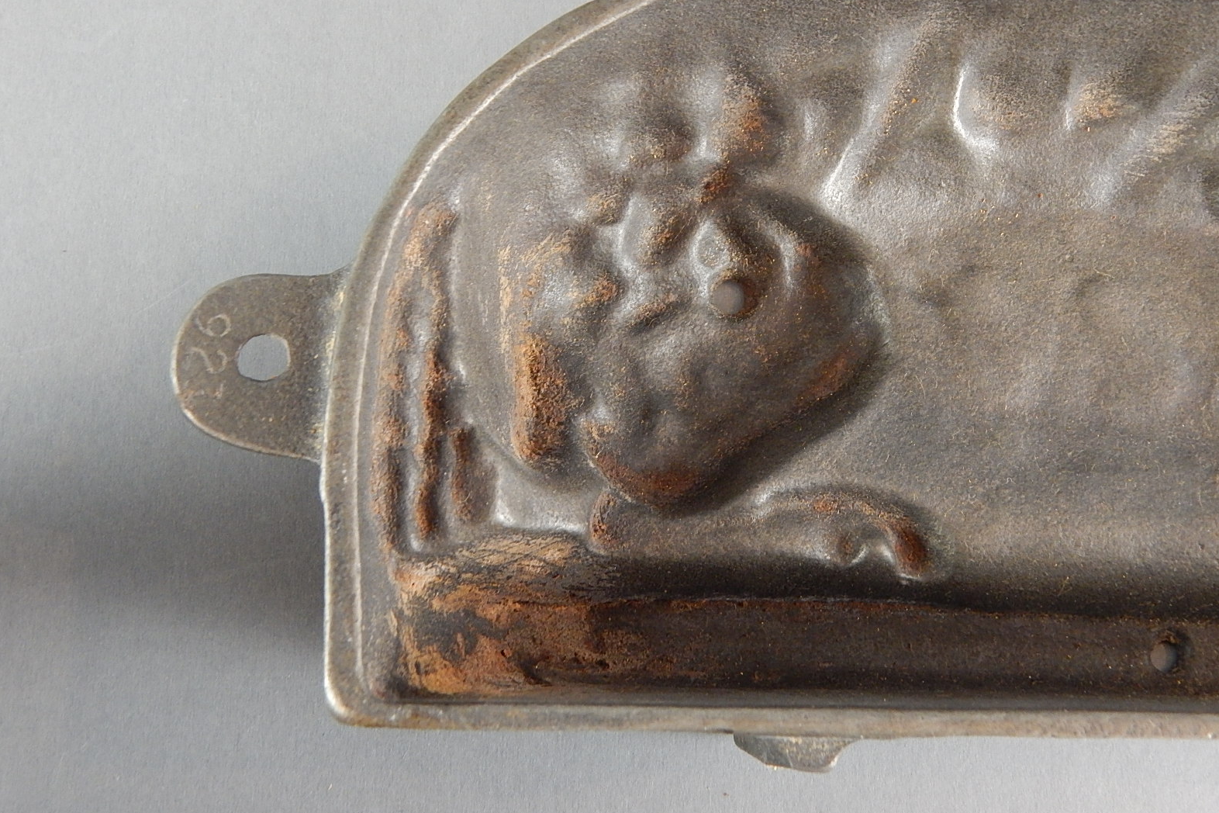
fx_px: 1219
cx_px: 619
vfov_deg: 36.8
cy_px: 353
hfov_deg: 53.1
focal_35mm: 36
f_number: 3.3
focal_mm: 6.1
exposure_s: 1/10
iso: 400
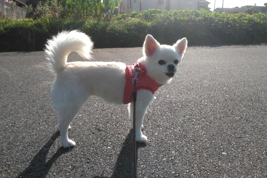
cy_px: 67
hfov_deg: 60.2
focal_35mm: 31
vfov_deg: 42.0
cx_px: 142
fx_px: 230
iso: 38
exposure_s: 1/735
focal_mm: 3.46
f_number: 2.2
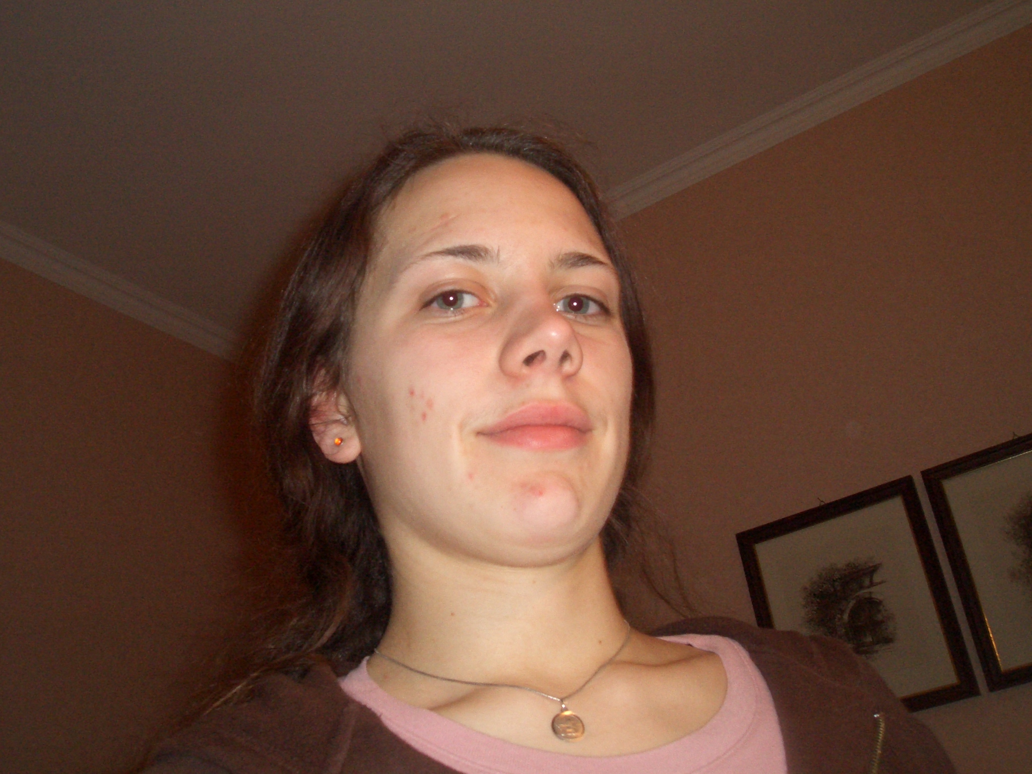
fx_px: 1073
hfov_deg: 51.4
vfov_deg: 39.7
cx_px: 516
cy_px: 387
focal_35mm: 36
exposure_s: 1/40
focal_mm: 4.8
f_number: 4
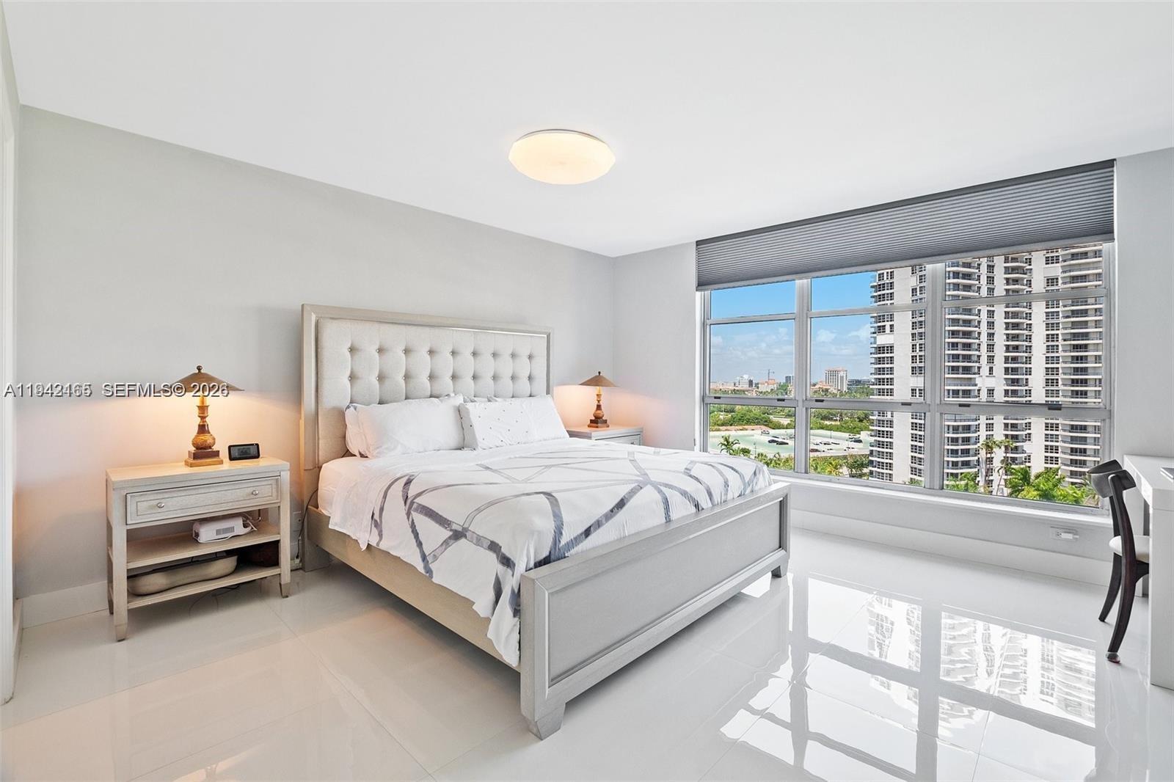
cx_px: 587
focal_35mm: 15
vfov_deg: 77.3
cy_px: 391
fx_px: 489
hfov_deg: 100.4
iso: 200
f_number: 8
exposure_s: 1/15
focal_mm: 10
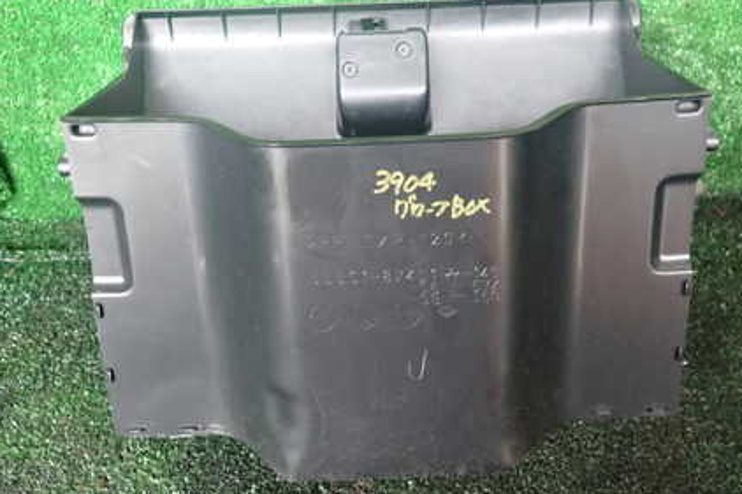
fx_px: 762
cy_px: 207
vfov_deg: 35.8
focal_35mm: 37
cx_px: 382
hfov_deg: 51.9
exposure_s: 1/30
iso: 400
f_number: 2
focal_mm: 4.5
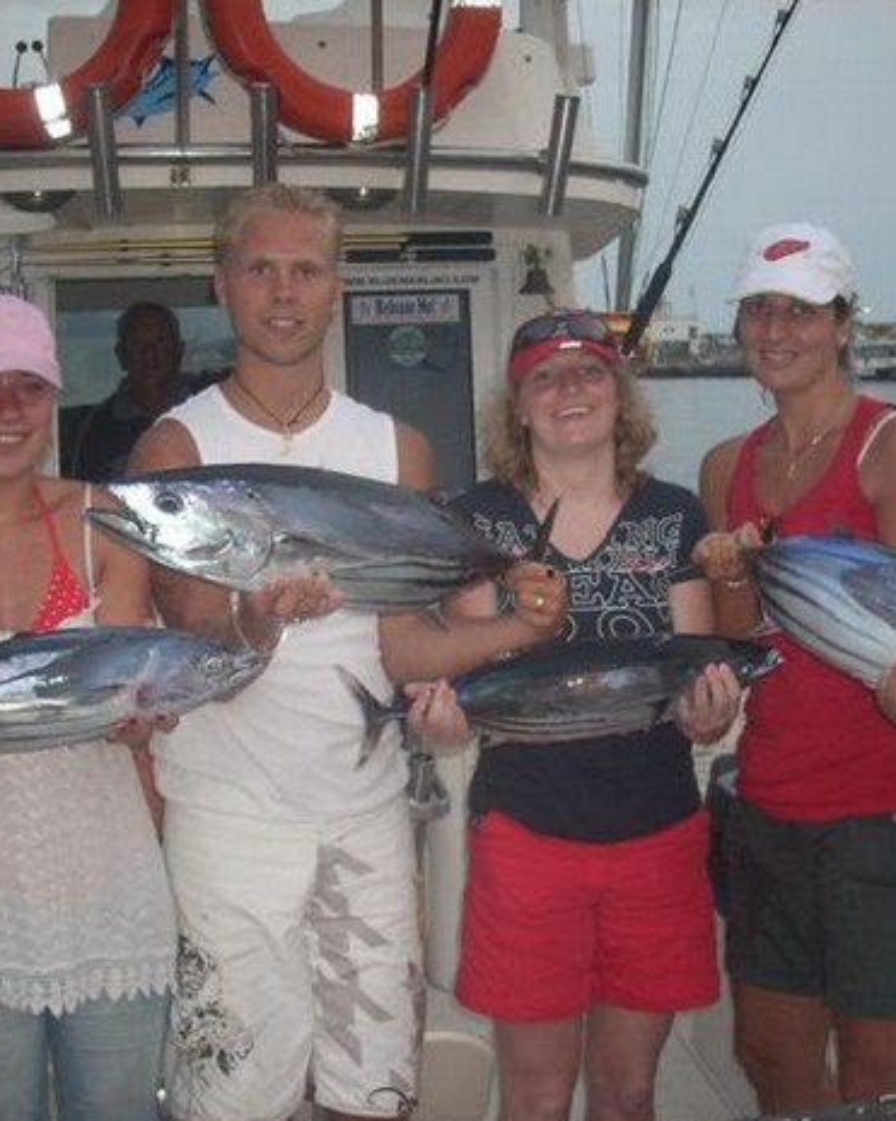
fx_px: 1625
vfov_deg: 38.1
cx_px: 464
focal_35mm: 49
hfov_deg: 30.8
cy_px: 568
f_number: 2.8
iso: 64
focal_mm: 6.2
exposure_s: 1/30
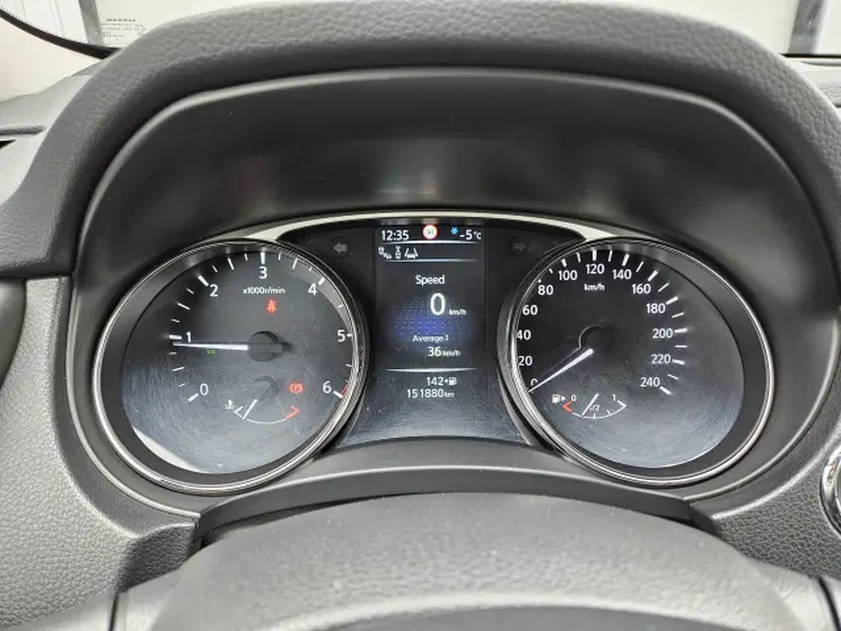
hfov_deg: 73.9
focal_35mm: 23
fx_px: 559
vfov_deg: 58.9
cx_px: 420
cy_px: 316
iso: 400
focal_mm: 5.4
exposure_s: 1/100
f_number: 1.8
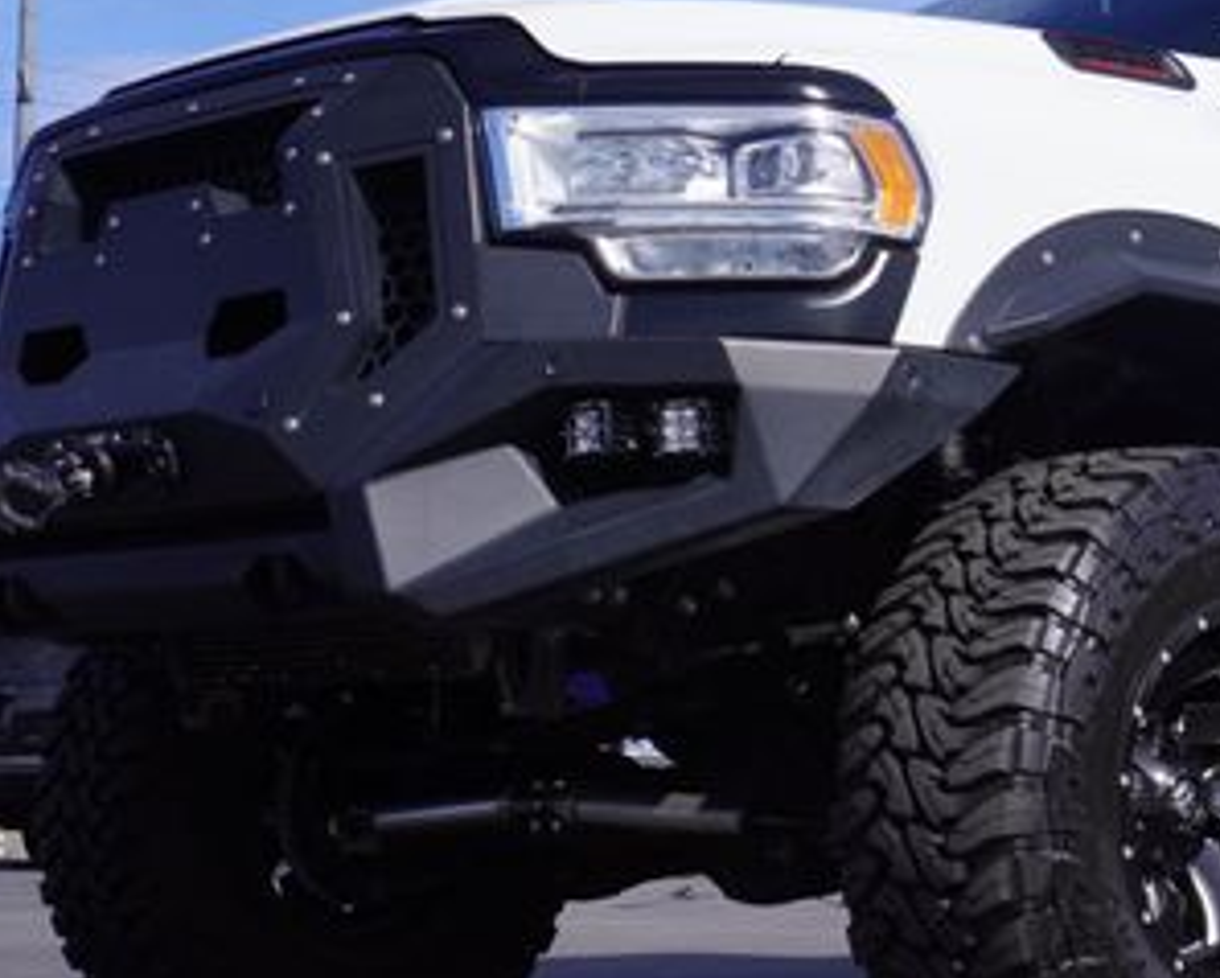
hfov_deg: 21.9
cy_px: 366
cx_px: 1113
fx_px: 3071
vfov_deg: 18.1
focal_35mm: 85
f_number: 11
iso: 100
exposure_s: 1/200
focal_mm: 28
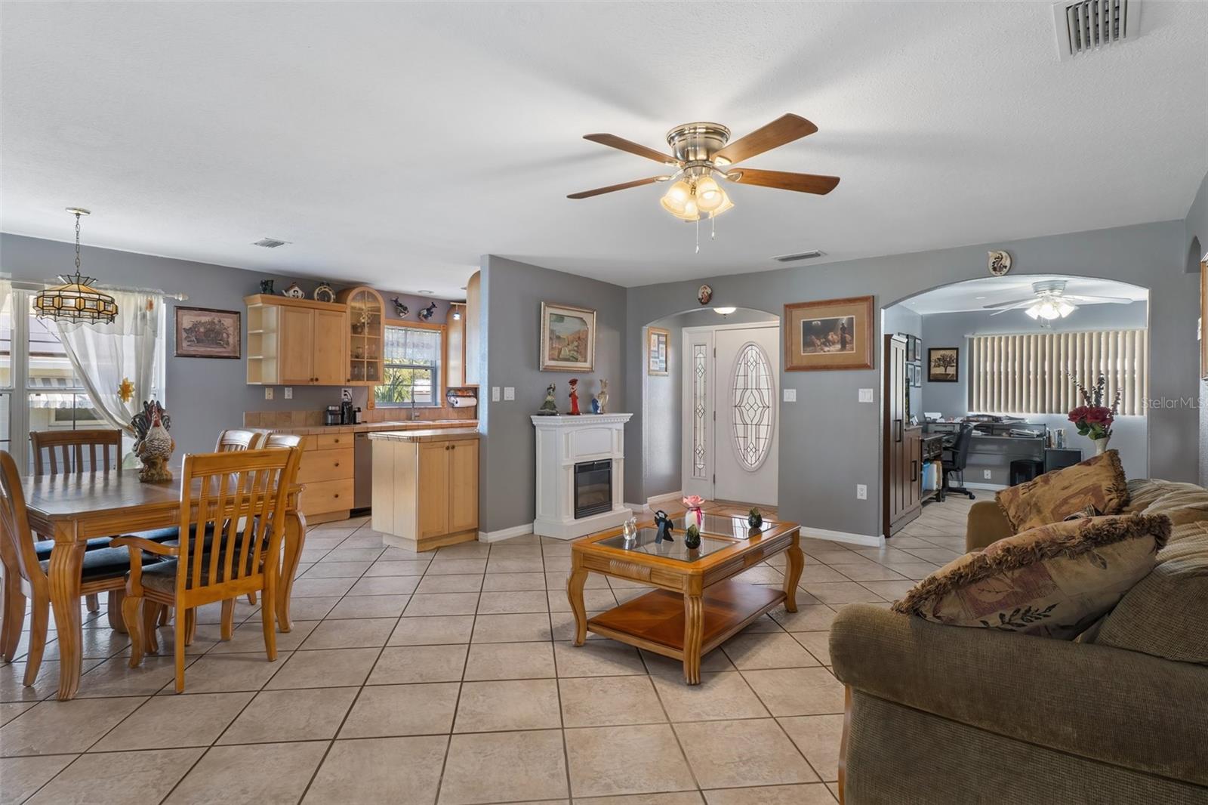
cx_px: 604
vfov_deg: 67.4
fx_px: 604
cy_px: 402
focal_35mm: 18
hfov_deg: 90.0
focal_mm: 12
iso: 1000
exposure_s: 1/2
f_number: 8
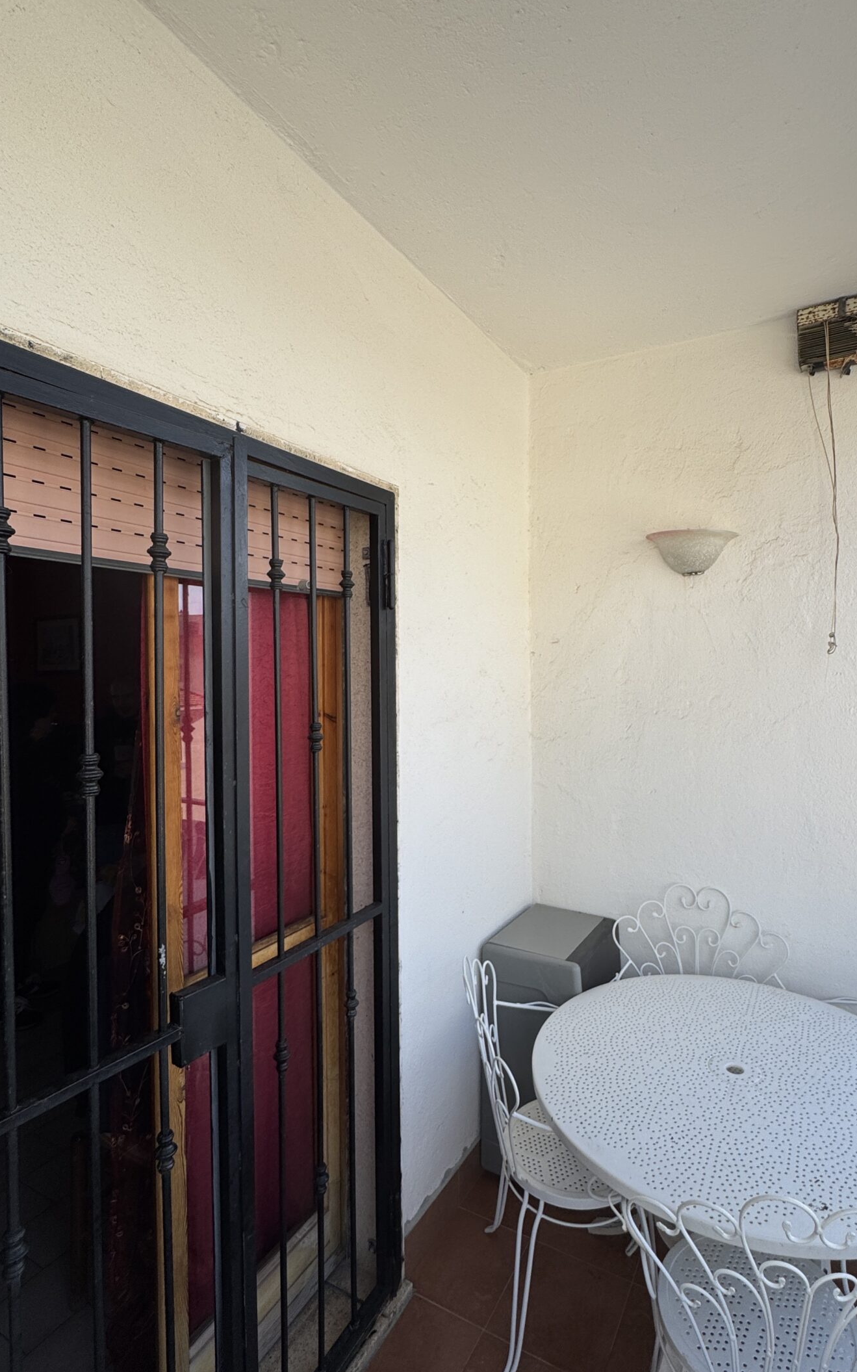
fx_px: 673
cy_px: 679
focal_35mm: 18
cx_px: 486
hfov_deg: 64.7
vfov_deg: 91.1
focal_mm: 2.22
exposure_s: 1/636
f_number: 2.2
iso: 50
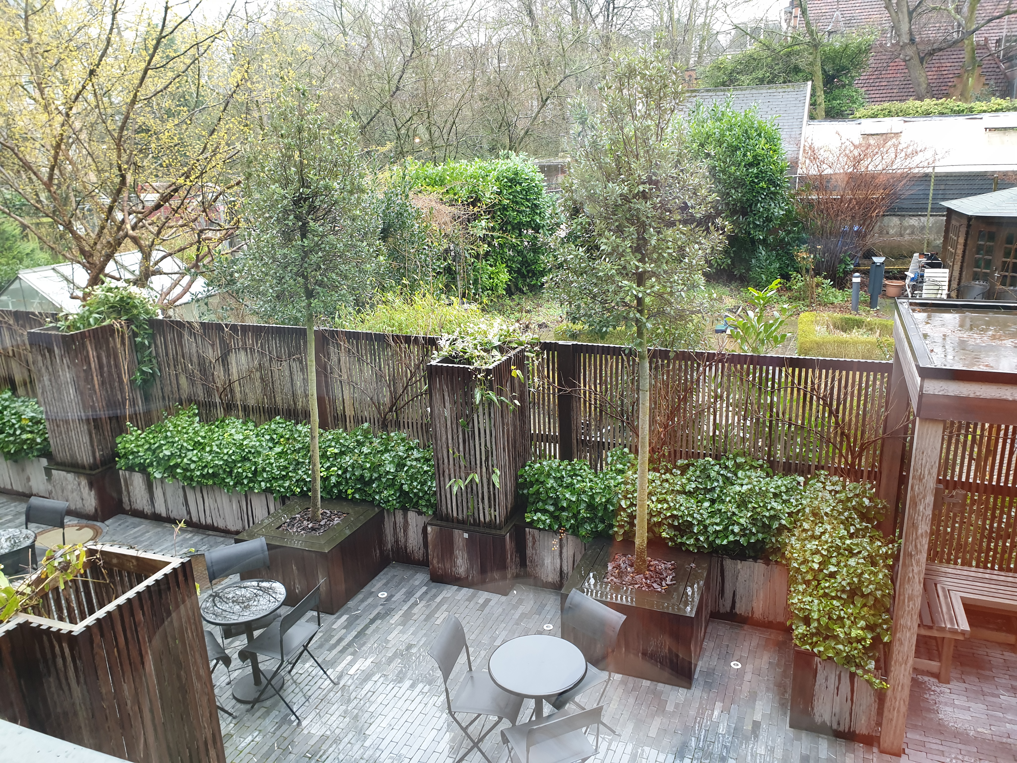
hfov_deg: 67.3
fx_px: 764
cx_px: 508
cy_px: 382
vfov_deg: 53.1
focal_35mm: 26
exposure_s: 1/50
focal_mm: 4.3
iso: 125
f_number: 2.4
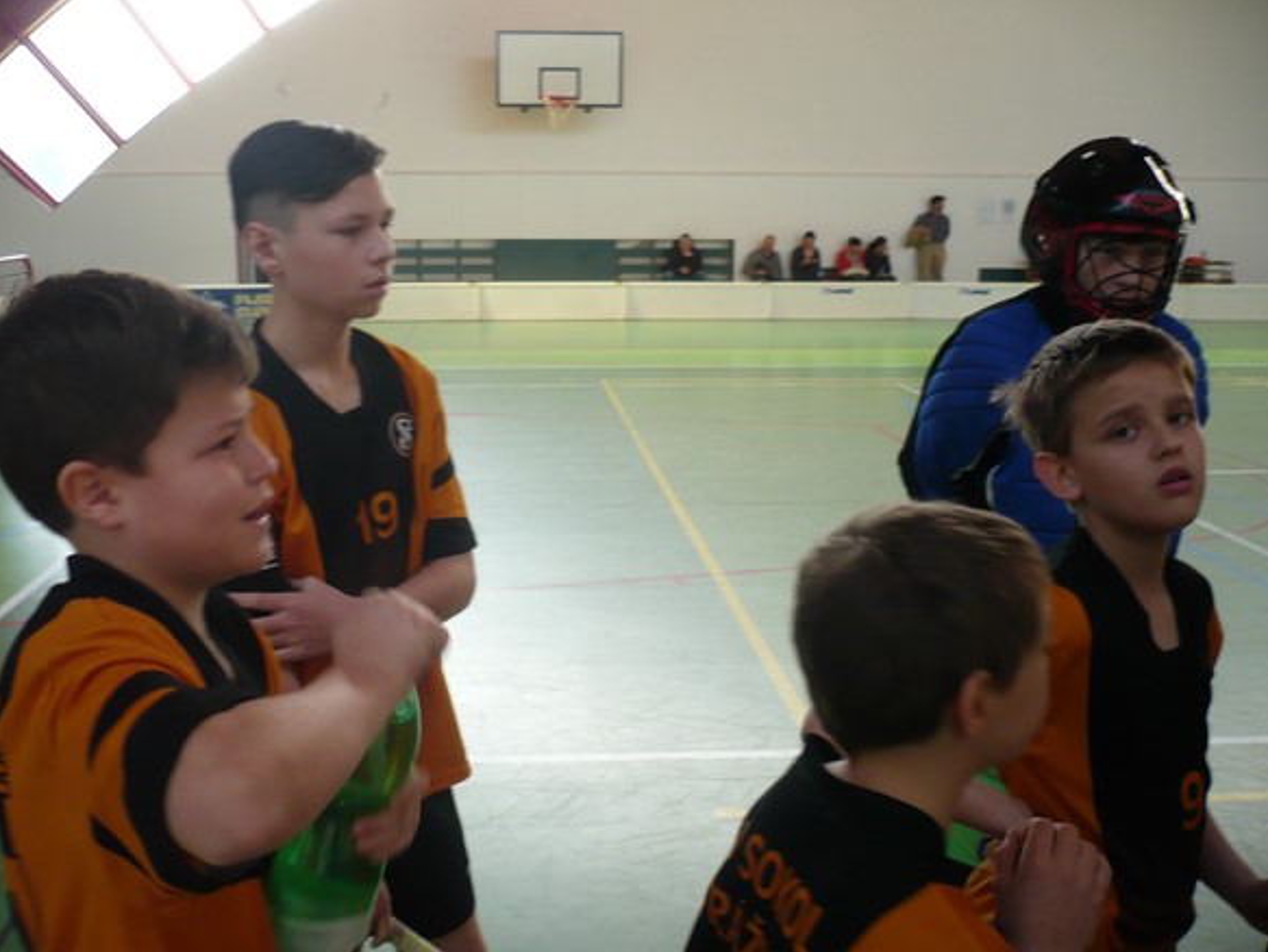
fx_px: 1320
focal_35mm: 36
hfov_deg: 51.3
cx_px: 648
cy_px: 485
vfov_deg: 39.7
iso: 125
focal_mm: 5.8
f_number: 2.8
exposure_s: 1/30
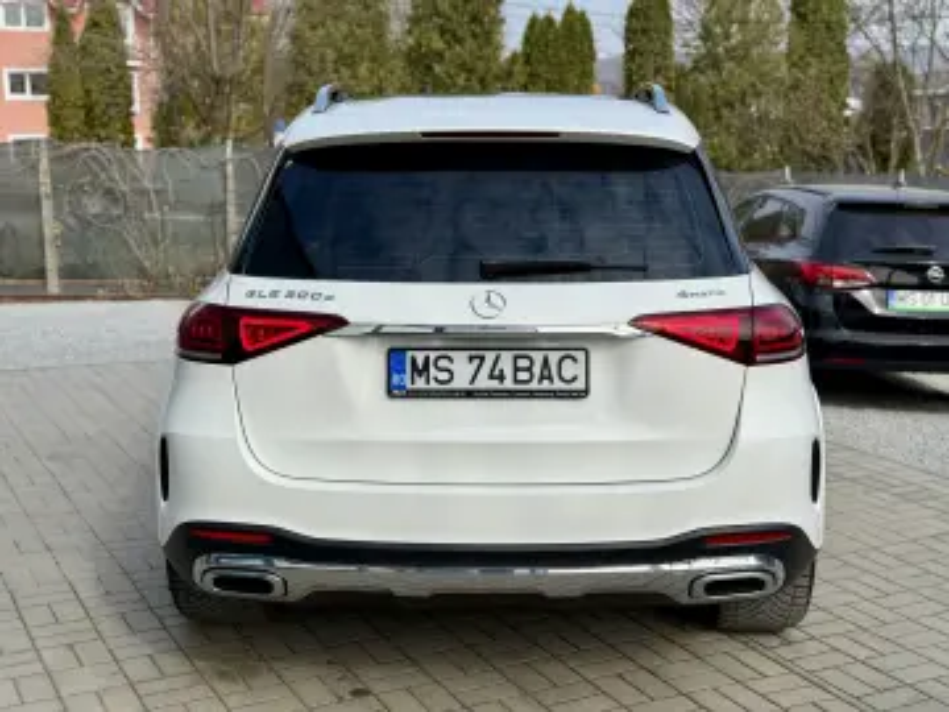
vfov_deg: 30.3
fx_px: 1316
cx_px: 474
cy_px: 356
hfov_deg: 39.7
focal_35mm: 48
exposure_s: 1/4878
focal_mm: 6.76
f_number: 1.78
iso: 64
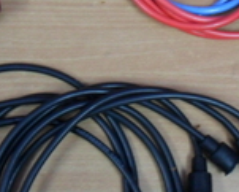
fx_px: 616
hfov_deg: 21.9
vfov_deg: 17.6
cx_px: 93
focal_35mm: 87
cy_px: 63
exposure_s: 1/4
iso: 200
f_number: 3.5
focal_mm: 4.9
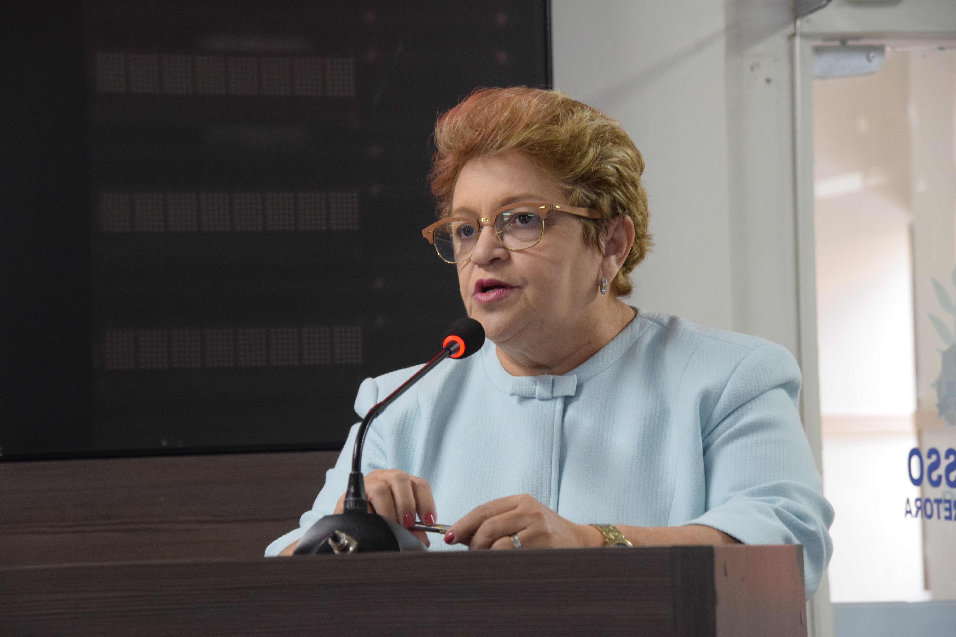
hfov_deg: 12.5
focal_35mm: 165
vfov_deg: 8.3
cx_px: 478
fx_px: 4381
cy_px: 318
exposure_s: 1/60
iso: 1600
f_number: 5.6
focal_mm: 110
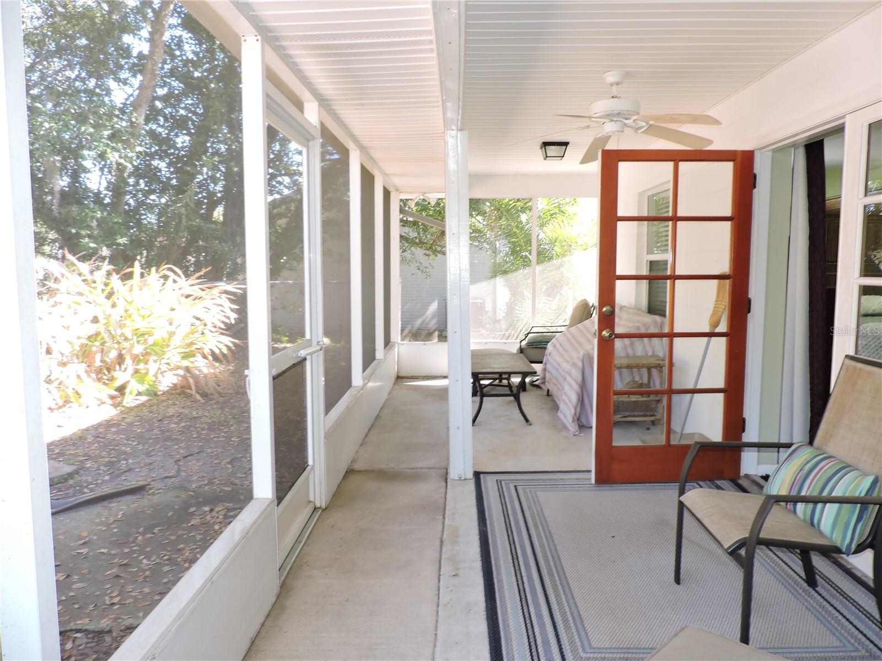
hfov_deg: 71.6
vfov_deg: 56.8
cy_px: 330
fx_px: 612
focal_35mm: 24
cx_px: 441
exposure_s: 1/40
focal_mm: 4.3
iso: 140
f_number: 3
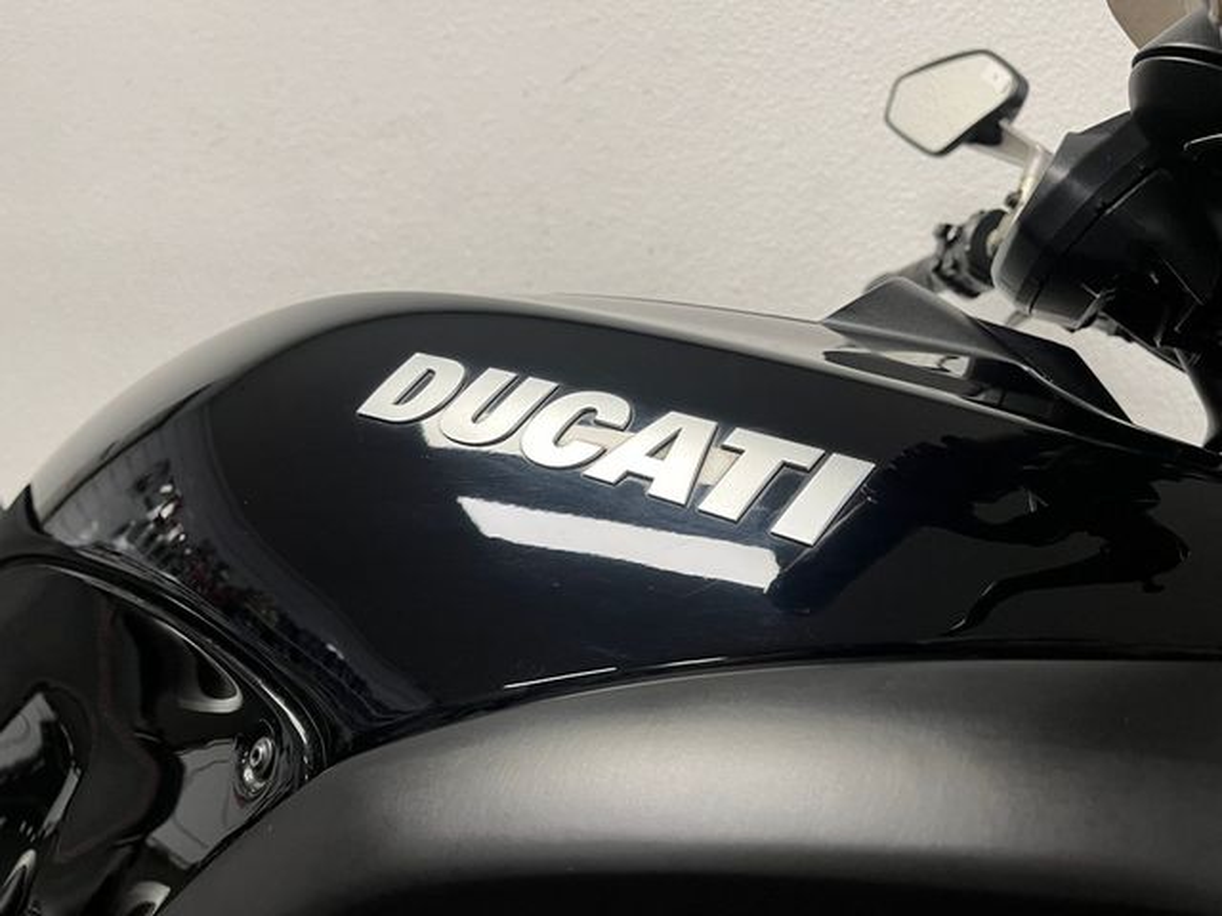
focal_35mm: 26
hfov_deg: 67.3
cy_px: 458
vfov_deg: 53.1
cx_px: 611
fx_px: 918
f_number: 1.6
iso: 80
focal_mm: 5.1
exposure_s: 1/50
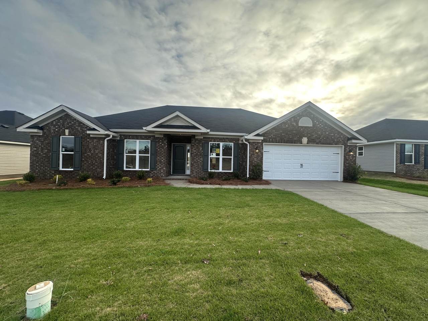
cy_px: 160
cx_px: 214
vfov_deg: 85.7
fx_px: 173
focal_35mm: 14
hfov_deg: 102.1
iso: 40
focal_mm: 2.22
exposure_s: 1/703
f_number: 2.2
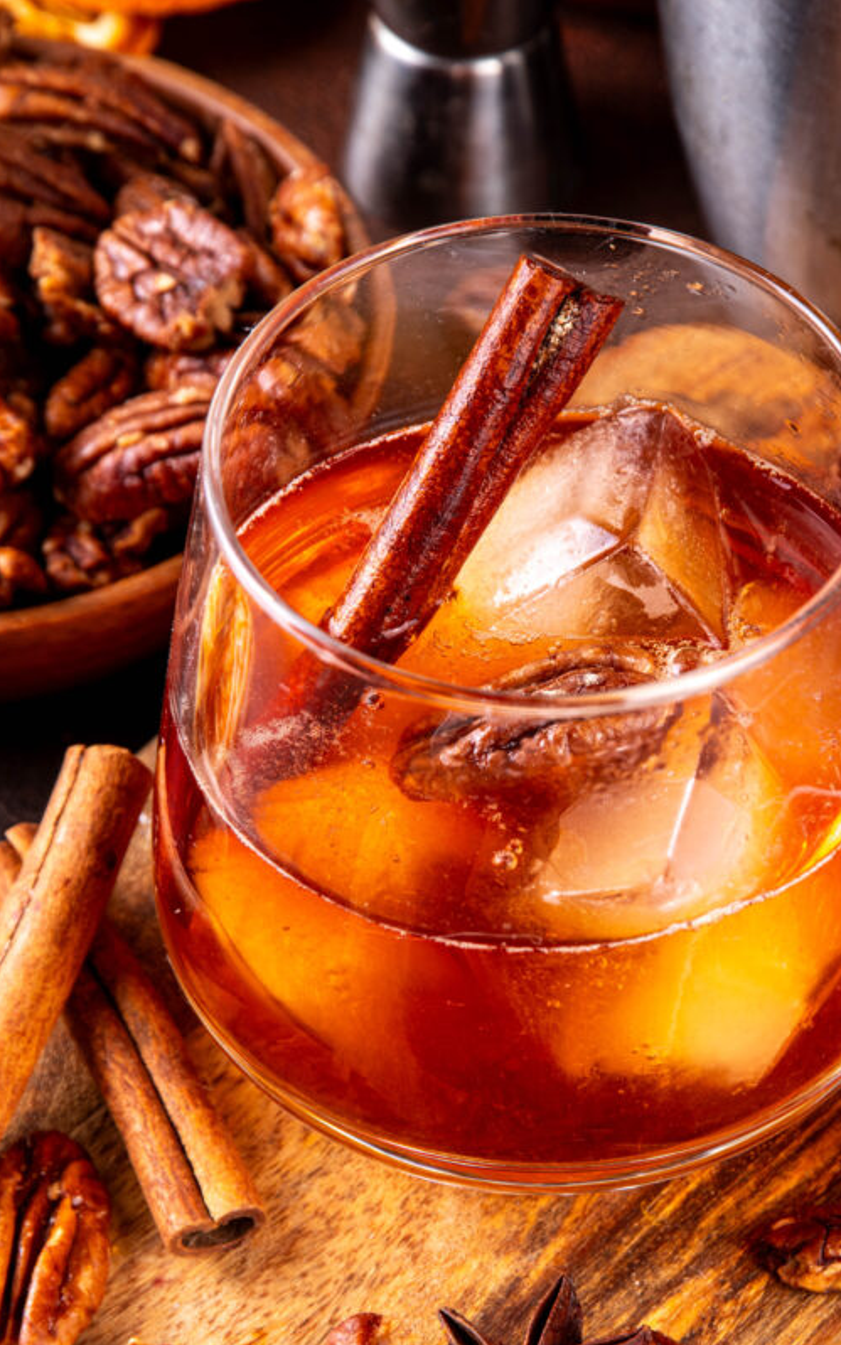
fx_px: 5902
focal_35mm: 161
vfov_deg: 13.0
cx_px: 492
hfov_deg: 8.1
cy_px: 673
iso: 200
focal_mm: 105
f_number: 18
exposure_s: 1/160
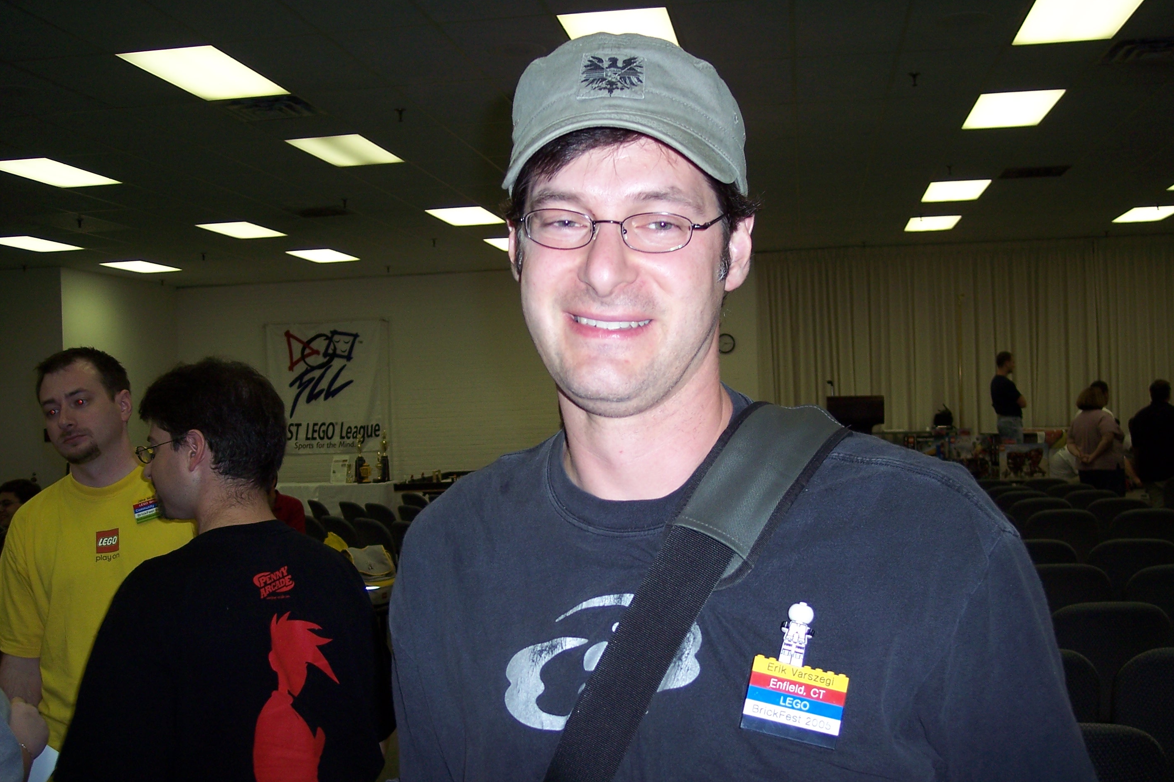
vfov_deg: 32.6
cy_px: 440
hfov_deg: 47.4
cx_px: 589
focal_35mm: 41
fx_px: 1337
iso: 100
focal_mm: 8
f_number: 2.8
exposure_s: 1/60
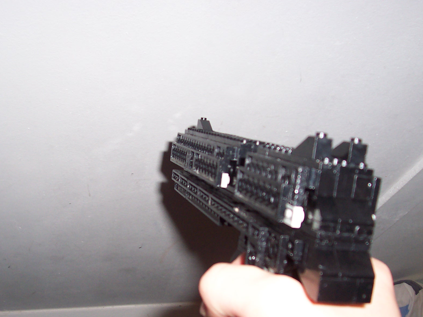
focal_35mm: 48
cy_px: 196
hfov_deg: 39.6
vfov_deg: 30.2
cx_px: 191
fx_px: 587
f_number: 2.8
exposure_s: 1/60
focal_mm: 5.6
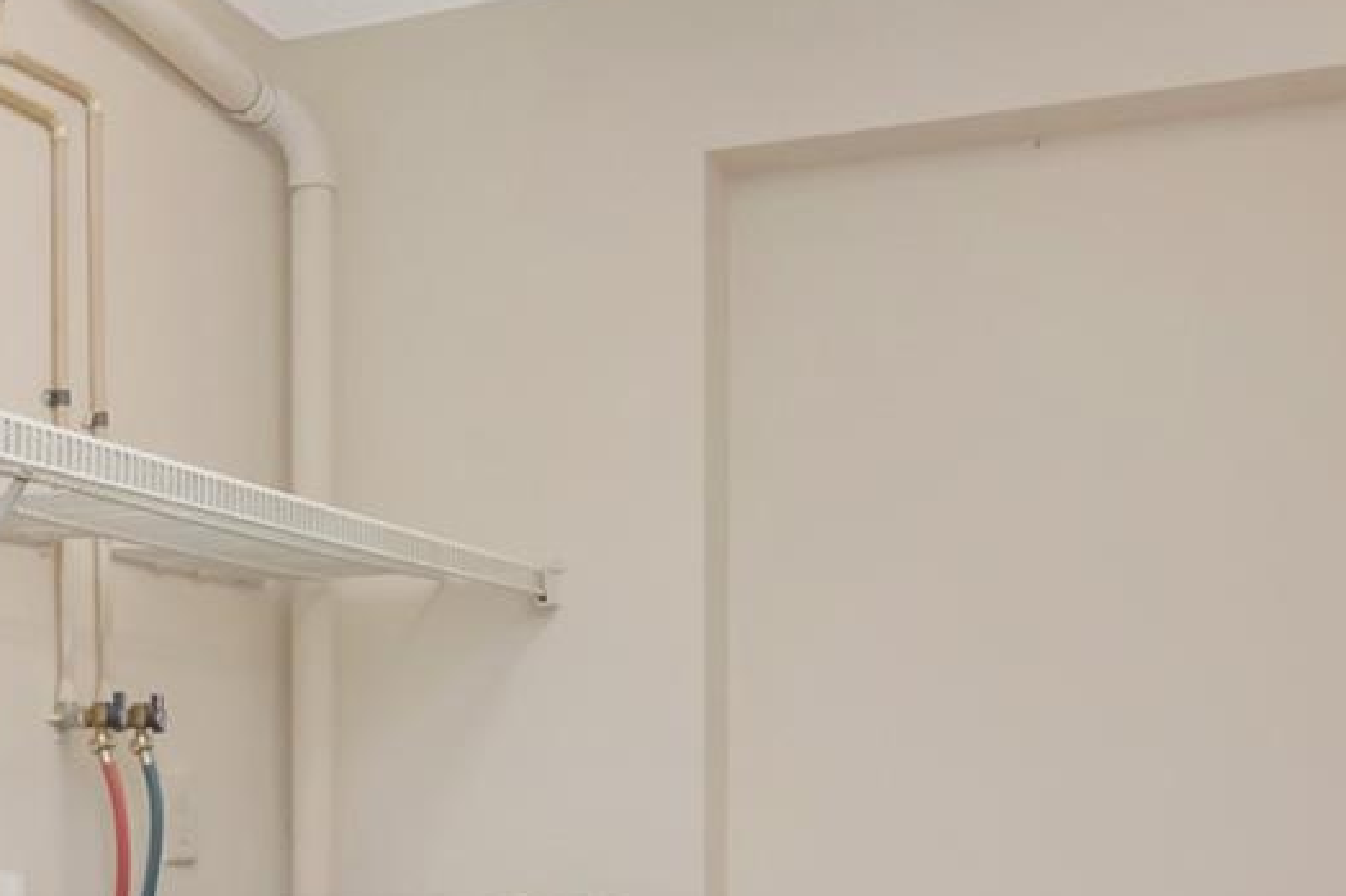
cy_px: 801
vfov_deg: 23.9
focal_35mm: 55
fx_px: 2056
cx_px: 218
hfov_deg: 34.8
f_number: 10
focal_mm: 12
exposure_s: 1/80
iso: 1000
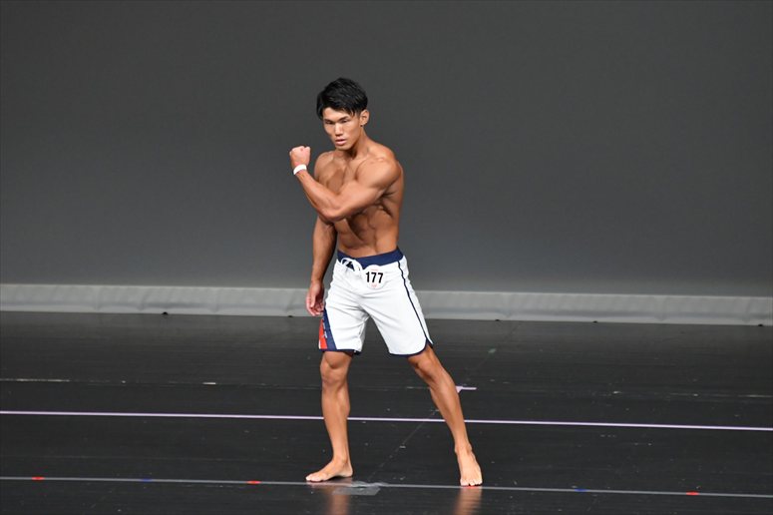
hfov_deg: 6.0
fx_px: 7404
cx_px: 386
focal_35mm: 345
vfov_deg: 4.0
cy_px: 258
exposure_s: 1/400
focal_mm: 230
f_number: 5.6
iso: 4000
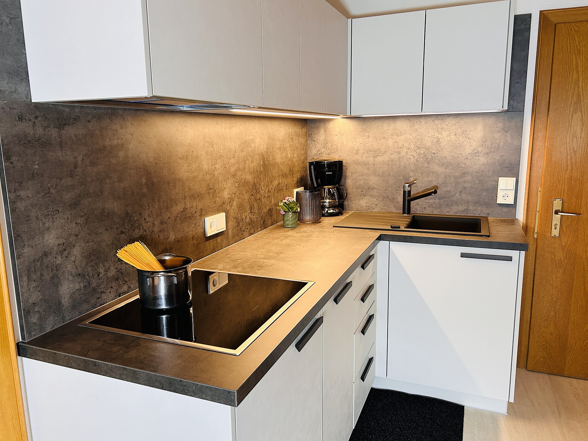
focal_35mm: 27
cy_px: 216
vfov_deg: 51.4
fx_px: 459
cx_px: 284
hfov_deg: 65.3
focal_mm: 5.7
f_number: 1.5
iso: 125
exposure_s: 1/100
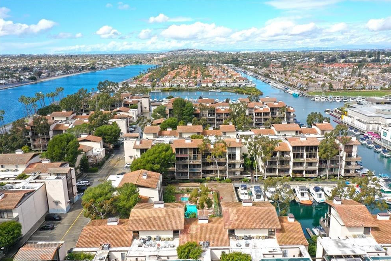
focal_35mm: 29
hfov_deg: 63.6
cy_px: 133
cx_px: 201
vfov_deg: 45.0
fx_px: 315
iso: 100
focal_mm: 10.26
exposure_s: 1/320
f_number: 5.6
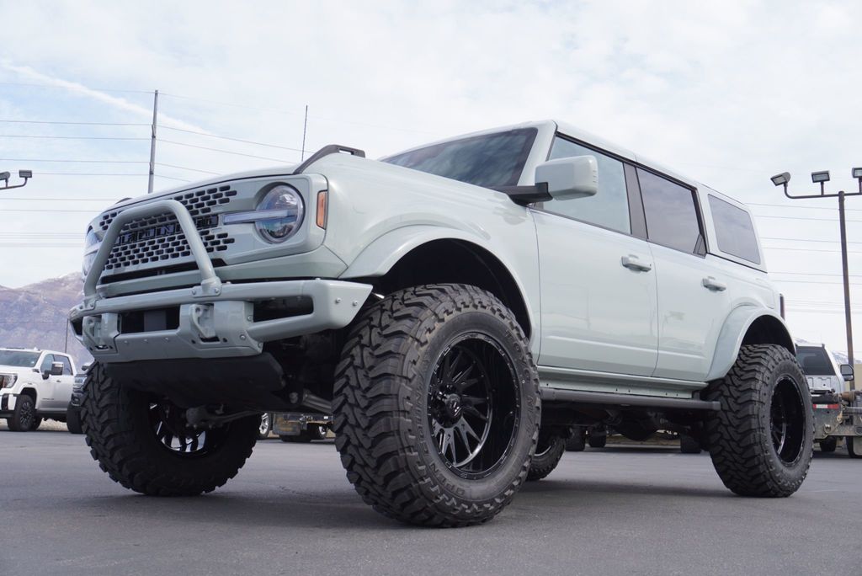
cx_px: 431
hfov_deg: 49.5
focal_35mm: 39
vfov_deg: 34.3
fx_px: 934
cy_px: 288
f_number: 6.3
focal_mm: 26
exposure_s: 1/160
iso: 100
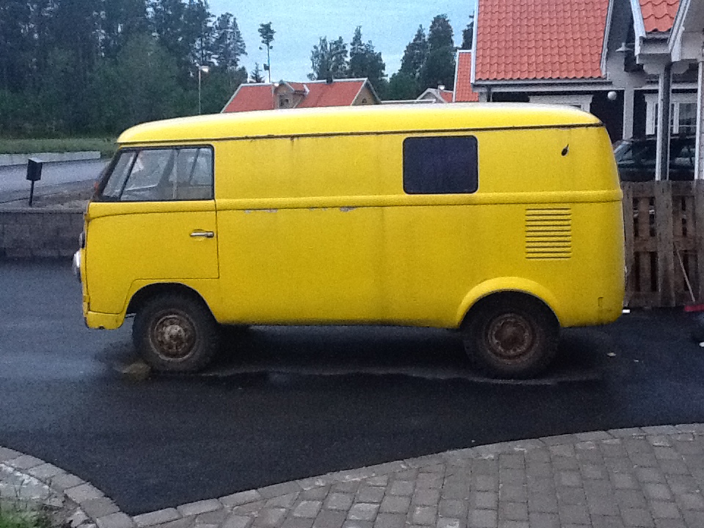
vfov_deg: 44.2
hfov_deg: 56.8
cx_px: 352
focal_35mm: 32
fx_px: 651
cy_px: 264
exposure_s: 1/30
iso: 400
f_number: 2.4
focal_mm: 2.03
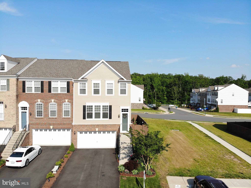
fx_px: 174
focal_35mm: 24
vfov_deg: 56.8
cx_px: 126
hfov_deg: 71.6
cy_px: 94
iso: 100
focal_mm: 4.5
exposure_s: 1/847
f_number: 2.8
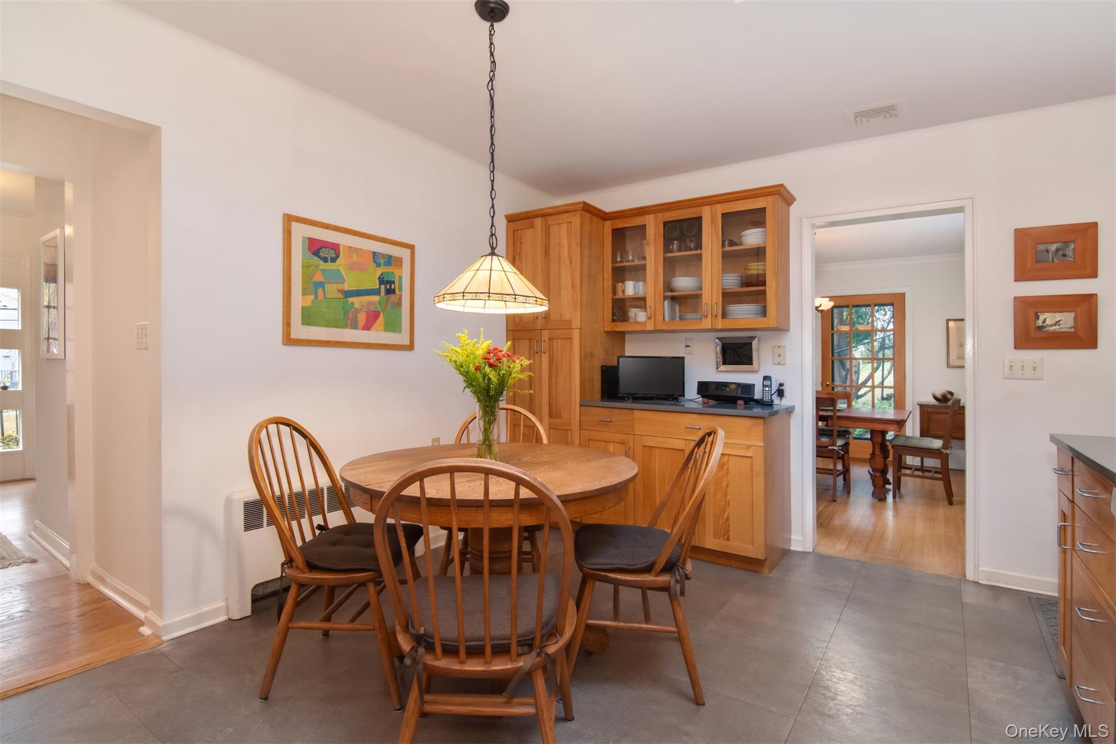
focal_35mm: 16
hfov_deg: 95.0
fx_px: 511
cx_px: 558
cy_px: 372
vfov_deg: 72.0
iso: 640
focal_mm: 11
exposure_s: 1/15
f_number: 11
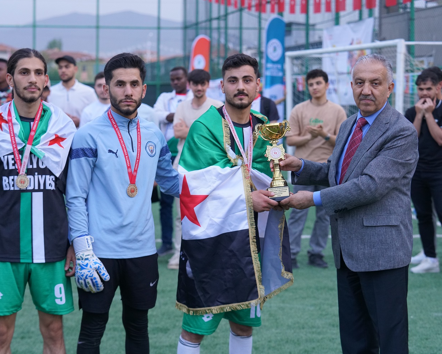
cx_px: 225
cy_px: 177
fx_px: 1086
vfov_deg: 18.5
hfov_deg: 23.0
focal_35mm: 83
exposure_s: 1/160
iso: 1600
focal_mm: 73
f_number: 4
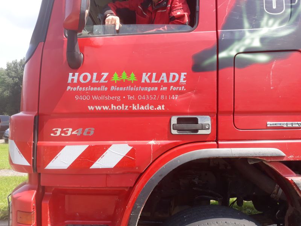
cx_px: 150
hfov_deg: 65.3
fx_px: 235
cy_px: 113
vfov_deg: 51.4
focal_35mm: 27
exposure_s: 1/651
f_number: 1.7
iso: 40
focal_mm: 3.71
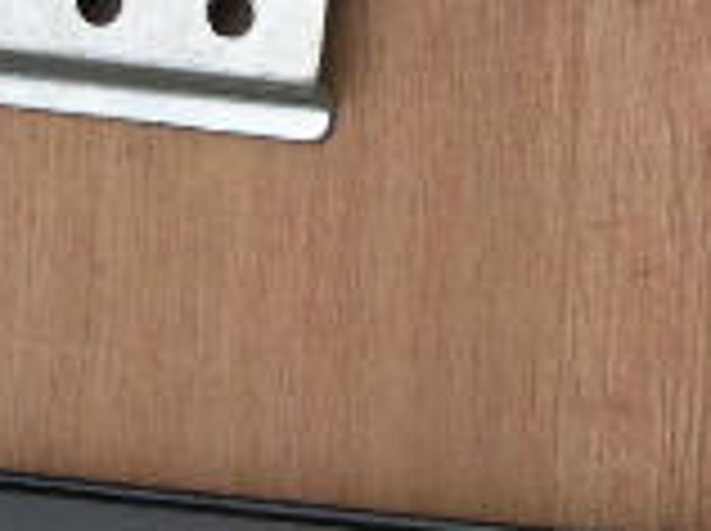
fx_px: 3158
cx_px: 86
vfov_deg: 9.5
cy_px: -36
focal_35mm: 154
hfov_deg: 12.8
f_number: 2.8
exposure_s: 1/331
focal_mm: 8
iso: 100
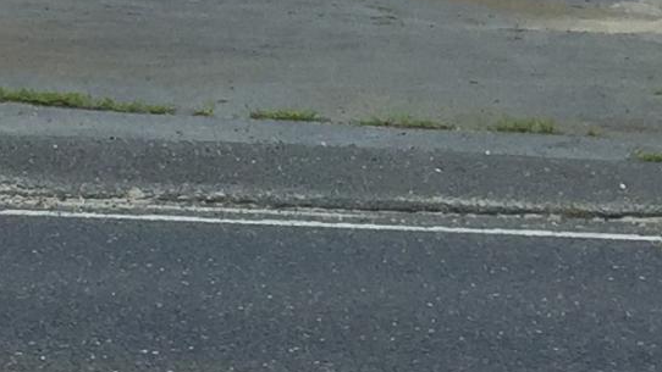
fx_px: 3072
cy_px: -551
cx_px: -651
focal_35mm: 175
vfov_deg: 6.6
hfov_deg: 11.2
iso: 32
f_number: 2.2
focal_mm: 4.15
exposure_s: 1/1522
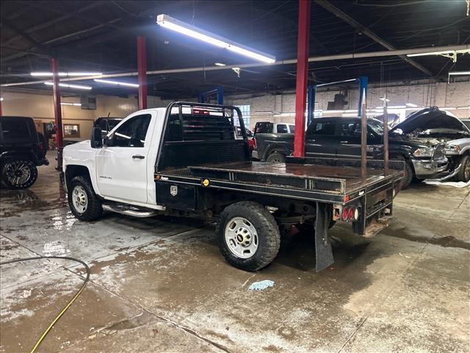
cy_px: 176
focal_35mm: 26
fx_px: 353
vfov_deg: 53.1
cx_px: 235
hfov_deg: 67.3
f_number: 1.5
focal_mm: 5.7
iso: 200
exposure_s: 1/60
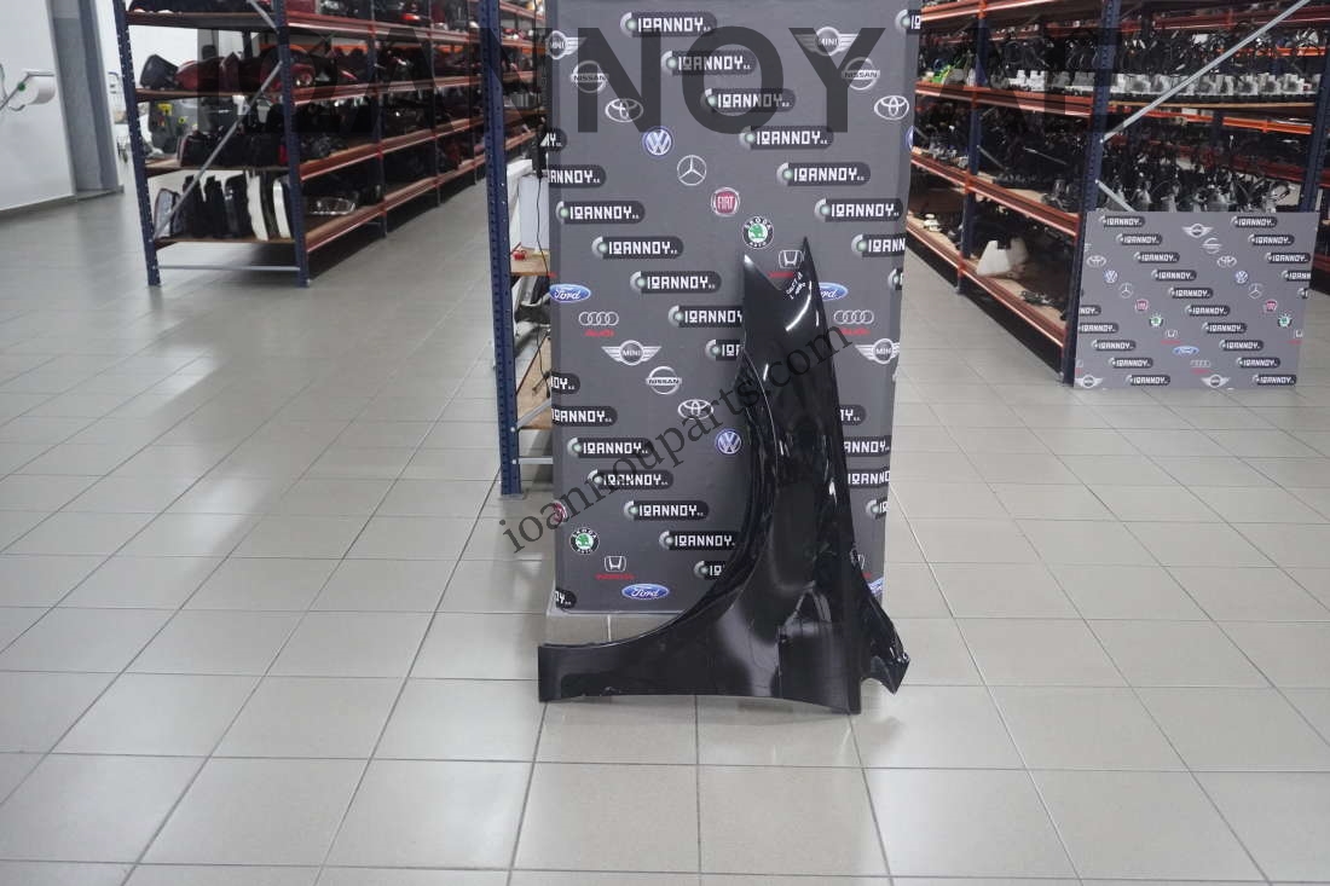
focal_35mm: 32
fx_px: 1163
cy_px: 443
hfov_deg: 59.5
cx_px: 665
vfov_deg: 41.7
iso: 4000
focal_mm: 21
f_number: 4
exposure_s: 1/160
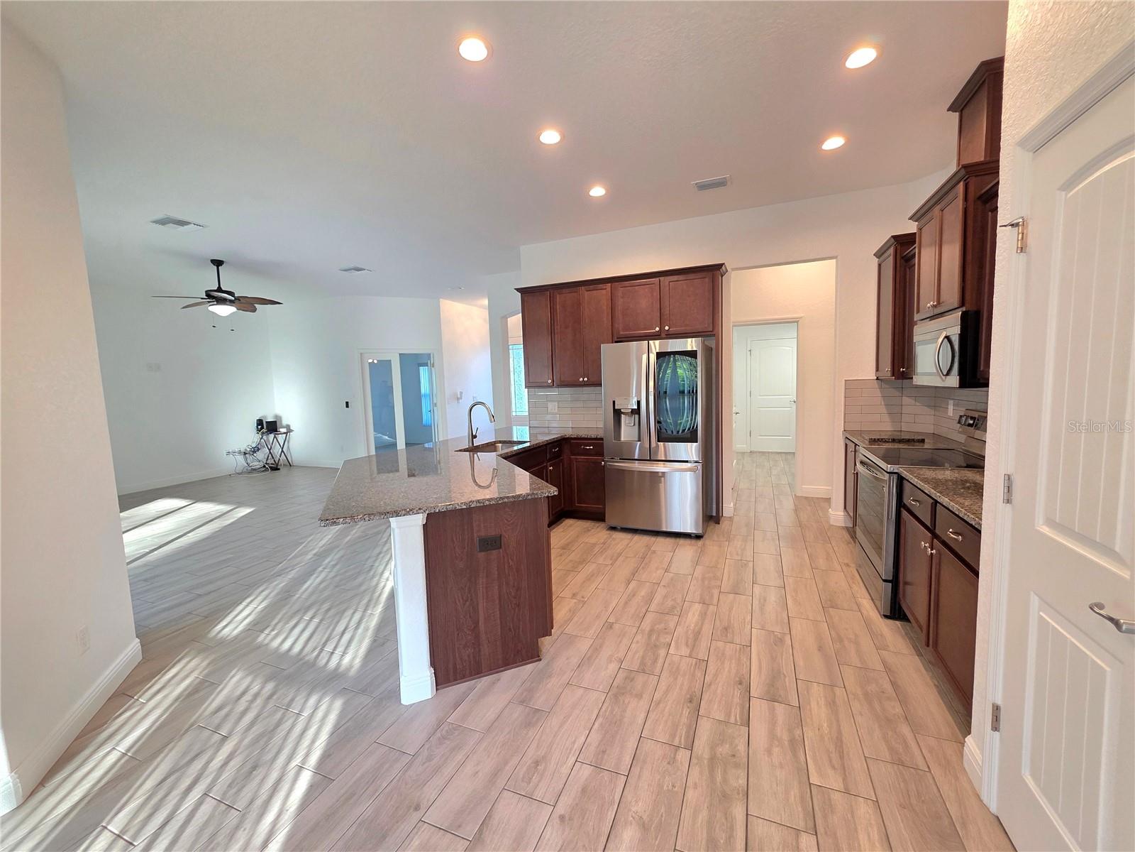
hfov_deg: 106.2
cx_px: 568
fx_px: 426
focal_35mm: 13
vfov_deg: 89.9
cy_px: 426
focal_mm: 2.2
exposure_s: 1/120
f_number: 1.9
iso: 250
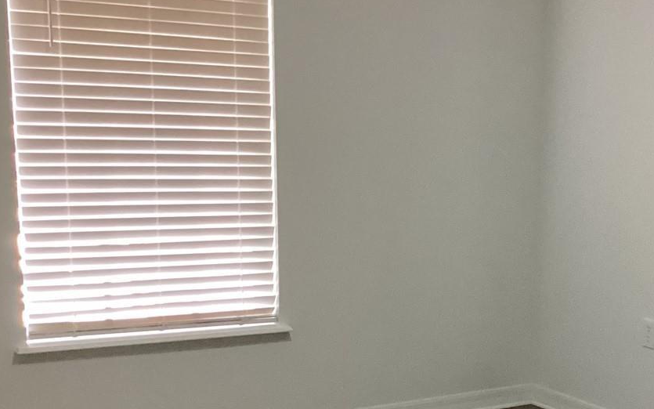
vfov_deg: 20.2
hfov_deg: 31.6
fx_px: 1123
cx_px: 531
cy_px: 365
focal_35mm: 63
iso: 320
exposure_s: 1/60
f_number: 2.4
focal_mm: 3.3
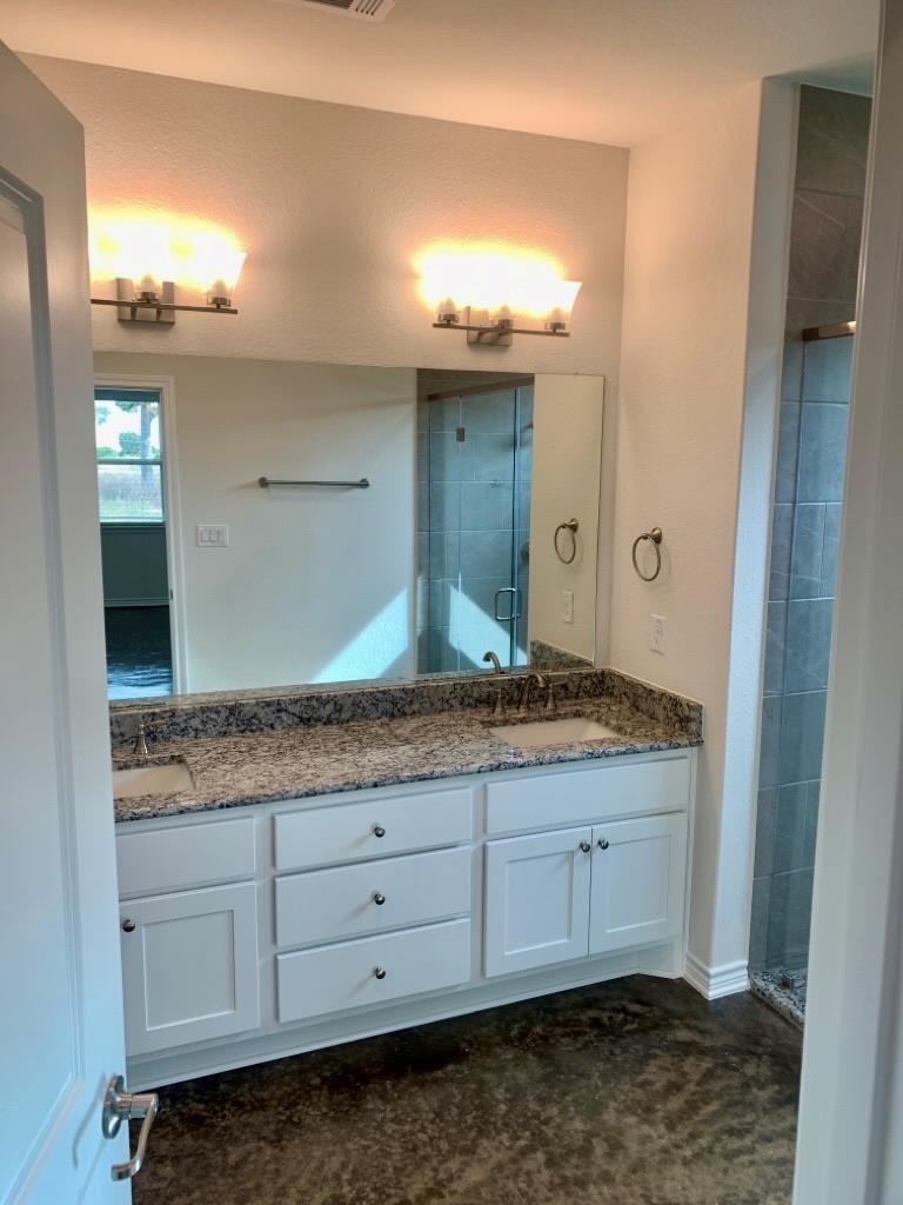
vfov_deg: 67.3
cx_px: 452
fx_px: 904
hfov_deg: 53.1
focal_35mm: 26
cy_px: 602
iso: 32
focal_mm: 4.25
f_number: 1.8
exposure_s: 1/120
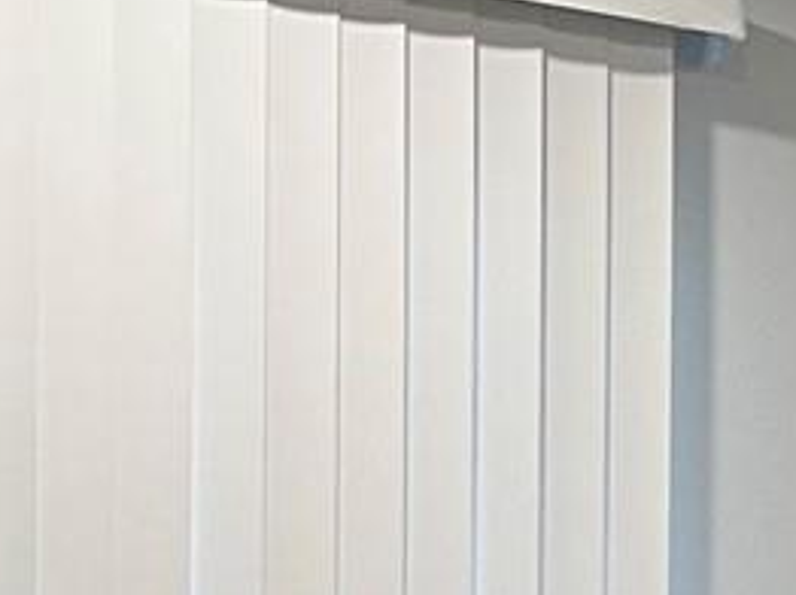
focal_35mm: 159
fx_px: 3653
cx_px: 2236
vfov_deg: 8.9
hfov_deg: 10.0
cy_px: 1093
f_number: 1.5
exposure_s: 1/60
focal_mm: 5.7
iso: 100
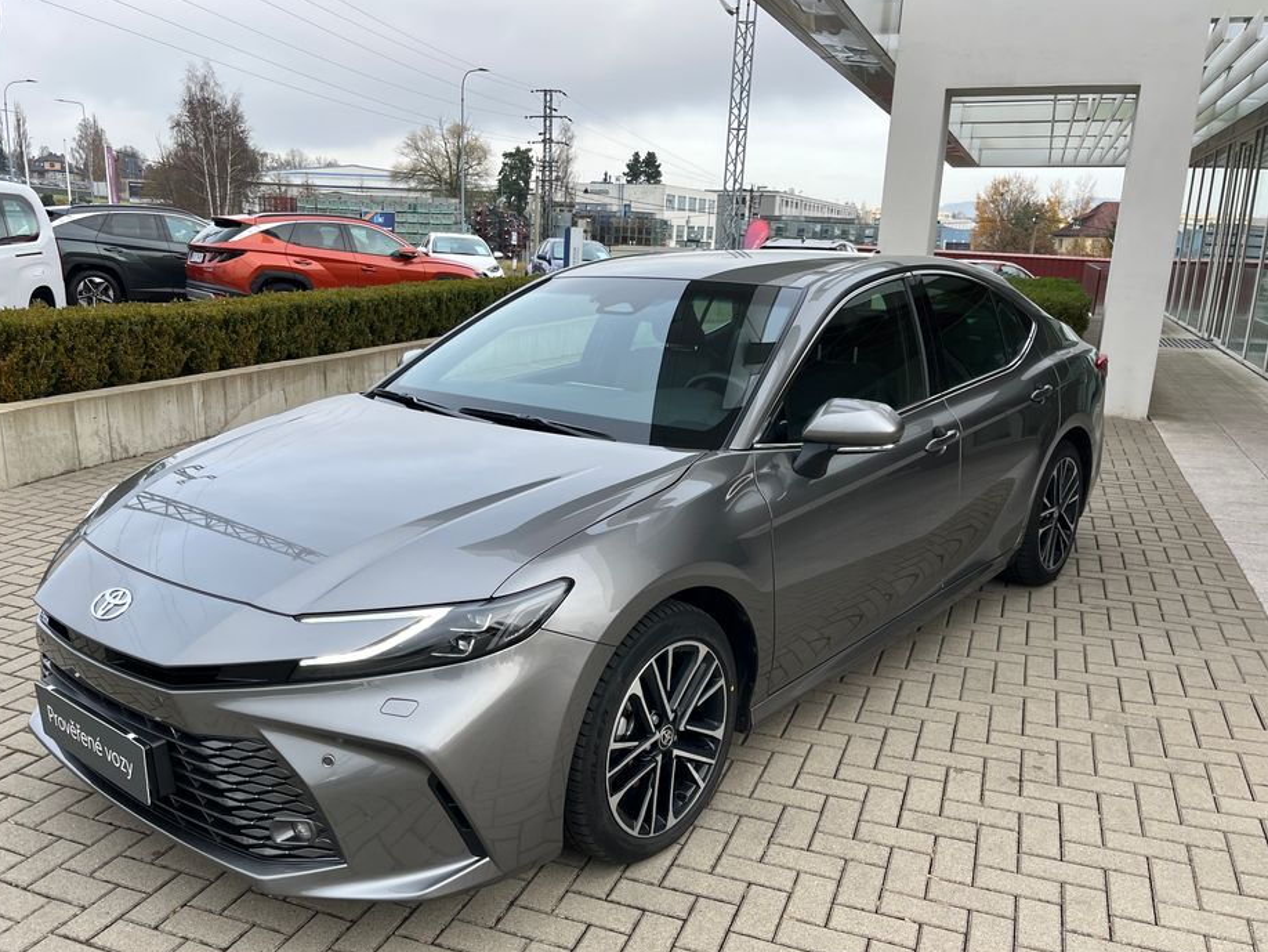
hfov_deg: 61.6
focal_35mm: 29
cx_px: 583
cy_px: 524
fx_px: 1063
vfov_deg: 48.2
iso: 50
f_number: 1.6
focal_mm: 5.1
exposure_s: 1/684
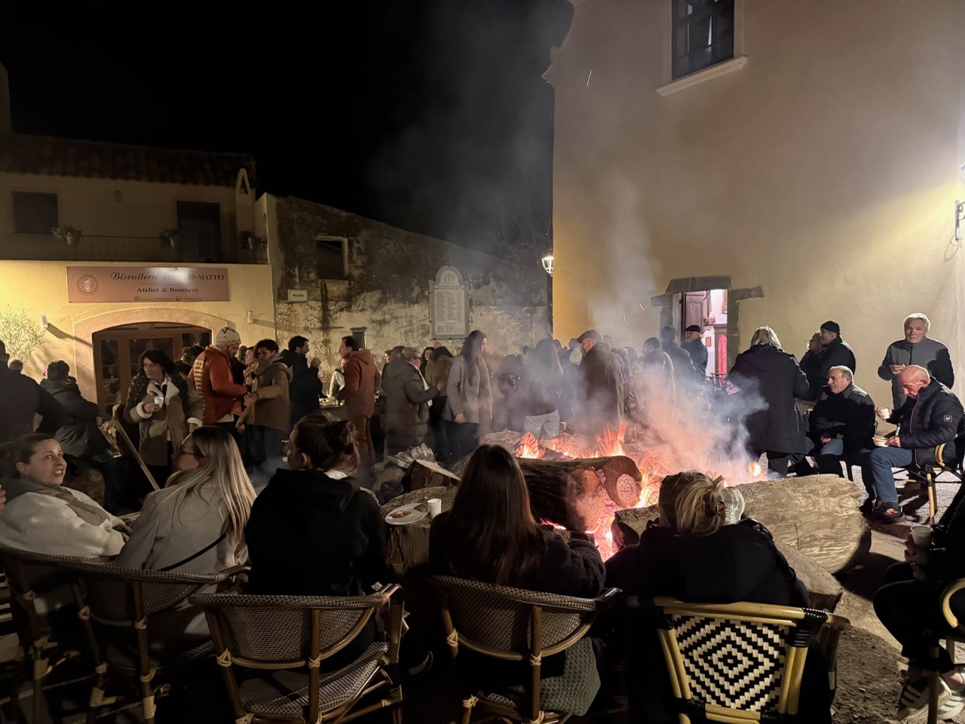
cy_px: 362
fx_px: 669
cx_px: 482
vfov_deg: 56.8
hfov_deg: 71.6
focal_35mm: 24
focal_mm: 6.76
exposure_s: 1/30
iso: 1000
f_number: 1.78
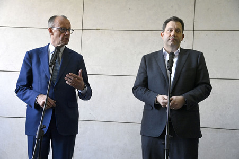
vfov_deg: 27.0
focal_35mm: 50
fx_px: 332
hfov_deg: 39.6
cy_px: 80
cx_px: 120
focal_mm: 50
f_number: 4.5
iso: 4000
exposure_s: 1/500
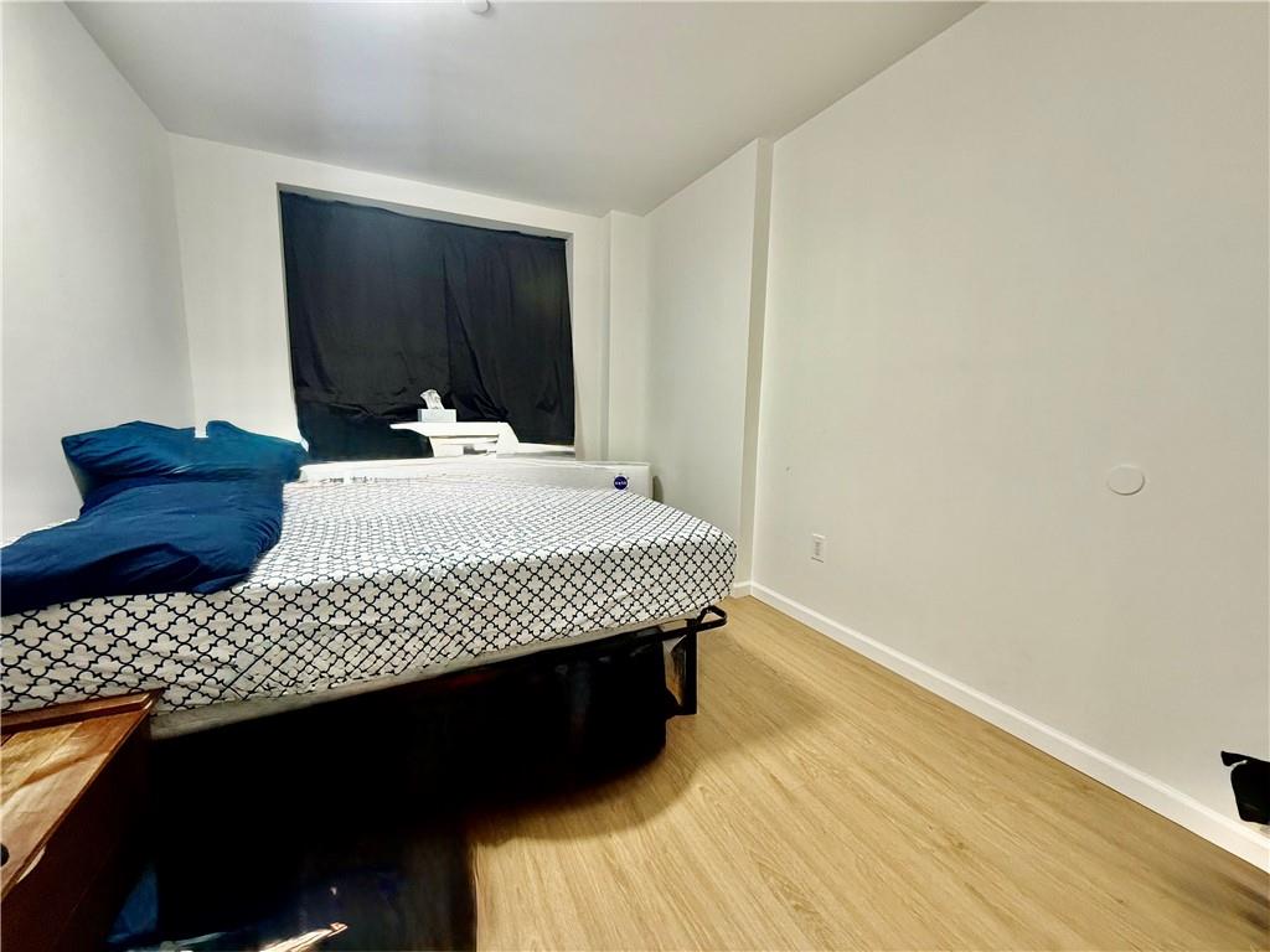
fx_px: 514
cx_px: 635
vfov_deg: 85.7
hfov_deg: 102.1
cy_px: 476
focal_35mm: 14
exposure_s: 1/60
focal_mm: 2.22
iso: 250
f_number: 2.2
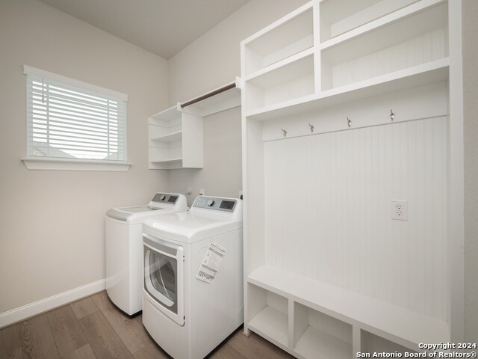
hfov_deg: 102.1
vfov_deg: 85.7
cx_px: 239
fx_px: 193
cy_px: 180
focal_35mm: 14
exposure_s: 1/250
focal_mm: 7
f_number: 6.3
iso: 500
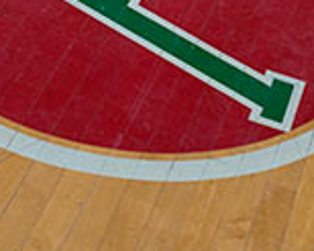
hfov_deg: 18.1
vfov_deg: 14.0
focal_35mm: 106
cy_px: -64
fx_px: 984
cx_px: 206
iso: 800
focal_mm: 30
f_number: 6.7
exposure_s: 1/180
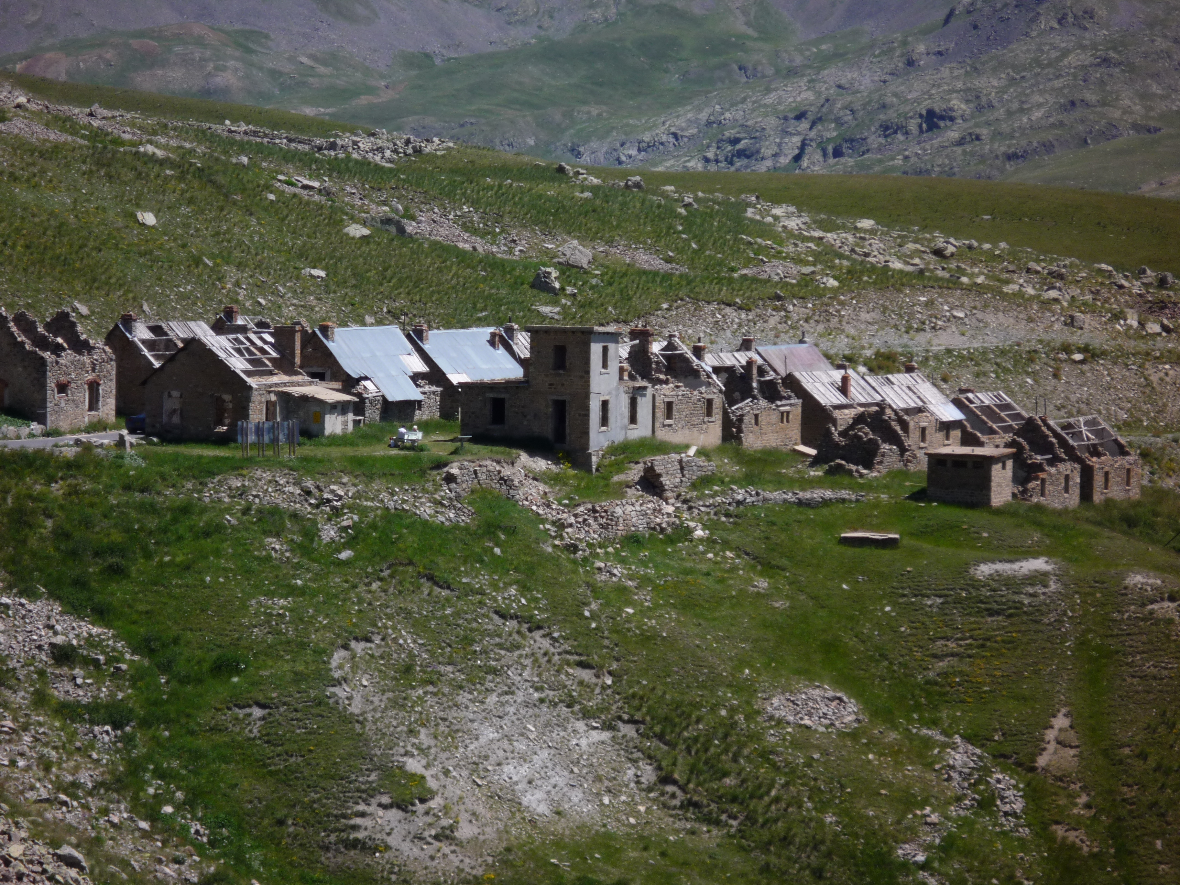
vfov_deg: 10.8
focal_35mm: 137
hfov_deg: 14.4
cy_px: 442
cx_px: 590
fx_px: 4670
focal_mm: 24
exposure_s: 1/400
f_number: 5.9
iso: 100
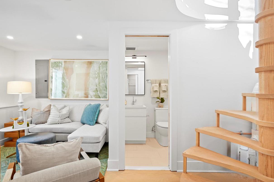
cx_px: 130
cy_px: 91
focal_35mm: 19
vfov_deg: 64.5
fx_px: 145
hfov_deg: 86.9
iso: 320
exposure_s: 1/5
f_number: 8
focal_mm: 16
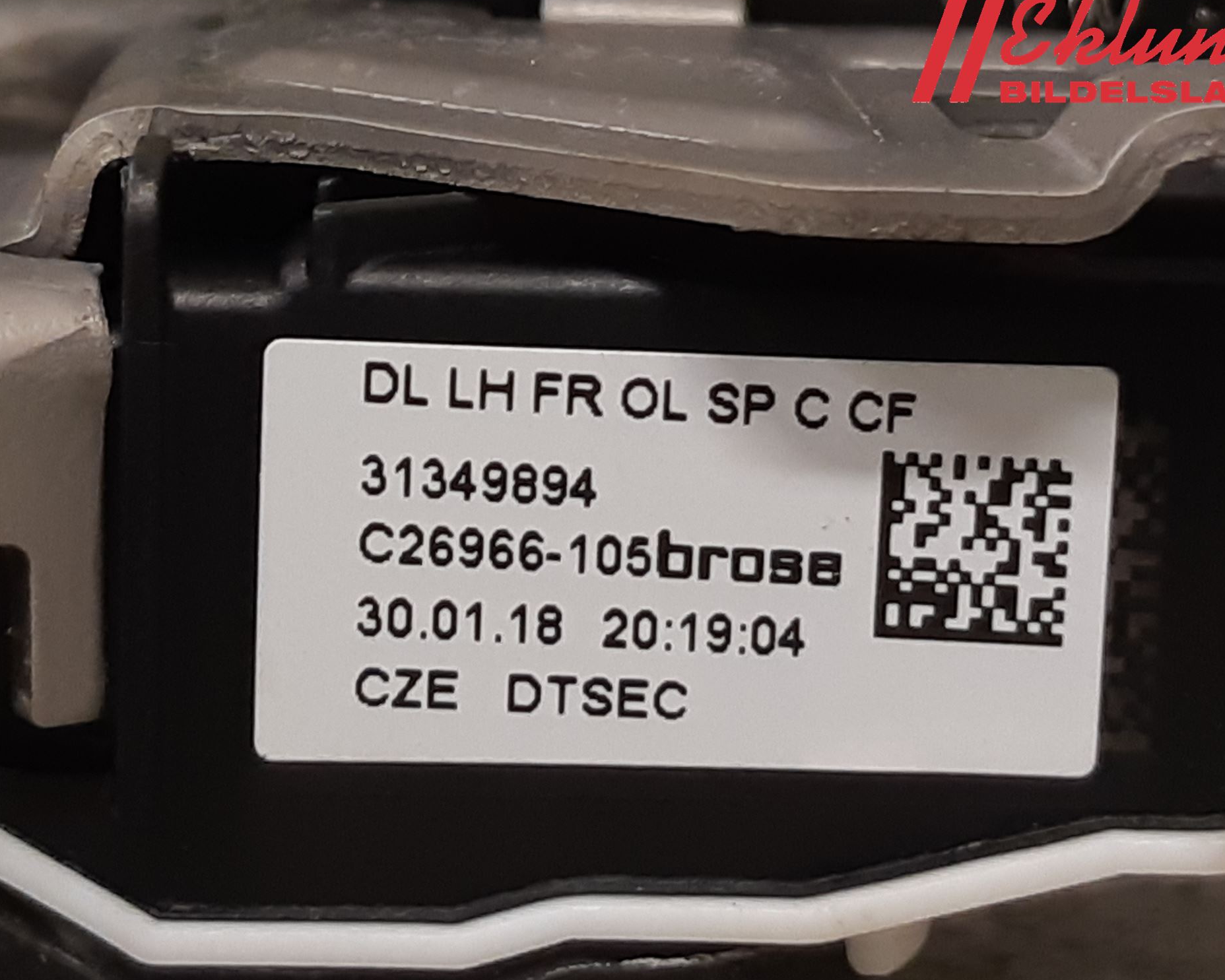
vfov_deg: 51.5
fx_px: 1015
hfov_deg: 62.2
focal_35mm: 28
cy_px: 498
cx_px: 641
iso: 125
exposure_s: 1/50
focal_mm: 3.93
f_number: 1.7
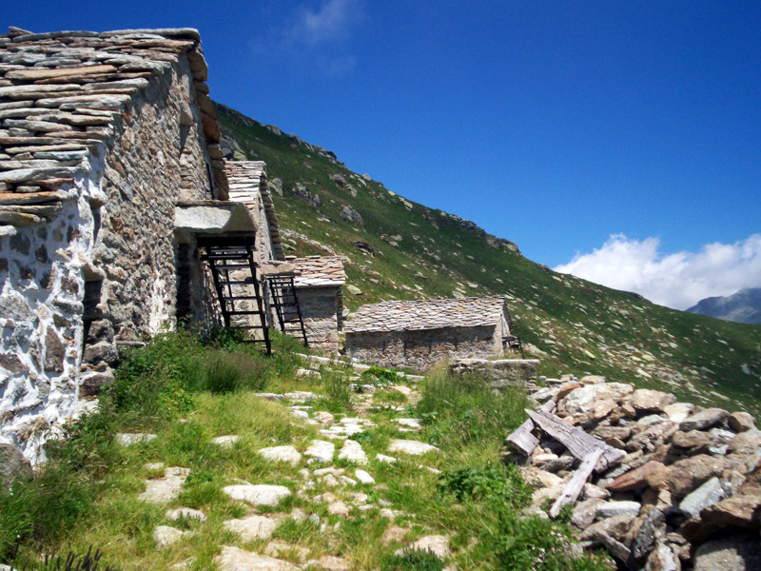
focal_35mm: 36
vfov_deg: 39.7
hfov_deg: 51.4
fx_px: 791
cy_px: 286
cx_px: 380
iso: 100
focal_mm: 5.9
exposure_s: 1/736
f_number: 4.5
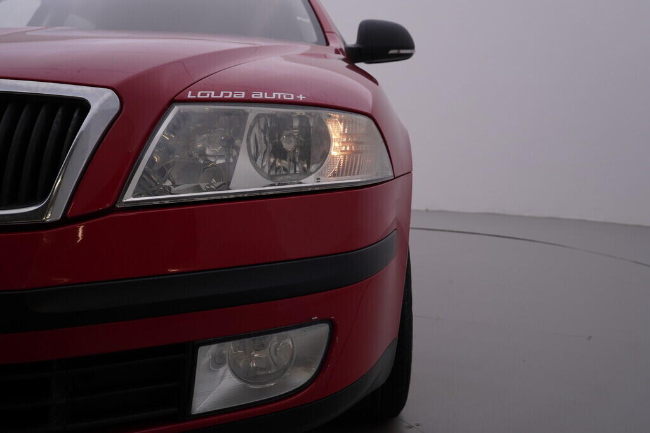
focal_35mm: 36
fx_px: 650
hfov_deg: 53.1
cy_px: 216
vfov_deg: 36.9
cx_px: 325
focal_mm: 24
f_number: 5
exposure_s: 1/125
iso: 125
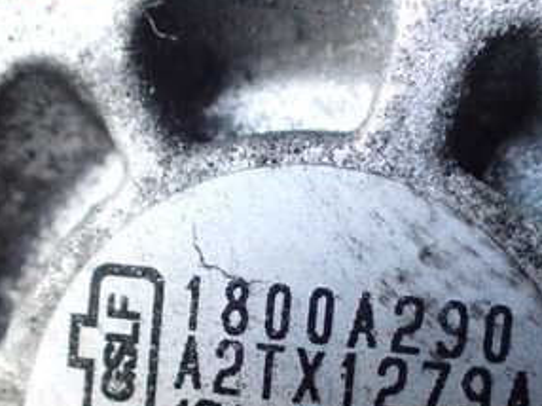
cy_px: 376
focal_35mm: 63
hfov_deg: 30.7
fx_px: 986
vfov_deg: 22.6
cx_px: 316
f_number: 2.3
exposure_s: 1/80
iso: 800
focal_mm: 5.4
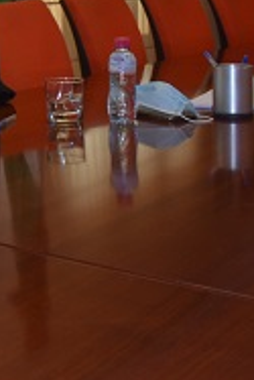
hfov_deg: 15.6
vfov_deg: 26.2
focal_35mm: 75
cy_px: 51
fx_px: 792
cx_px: -204
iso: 450
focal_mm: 18
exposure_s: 1/125
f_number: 5.6
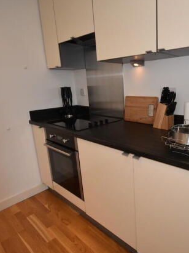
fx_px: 168
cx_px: 140
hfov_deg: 56.2
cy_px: 120
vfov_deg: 73.9
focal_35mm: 23
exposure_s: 1/160
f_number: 4.5
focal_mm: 10
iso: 800
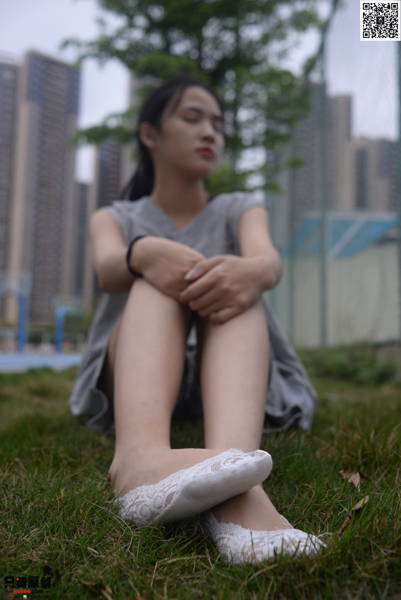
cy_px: 300
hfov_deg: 37.9
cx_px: 200
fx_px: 584
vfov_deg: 54.4
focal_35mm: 35
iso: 400
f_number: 5
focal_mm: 35
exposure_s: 1/1250
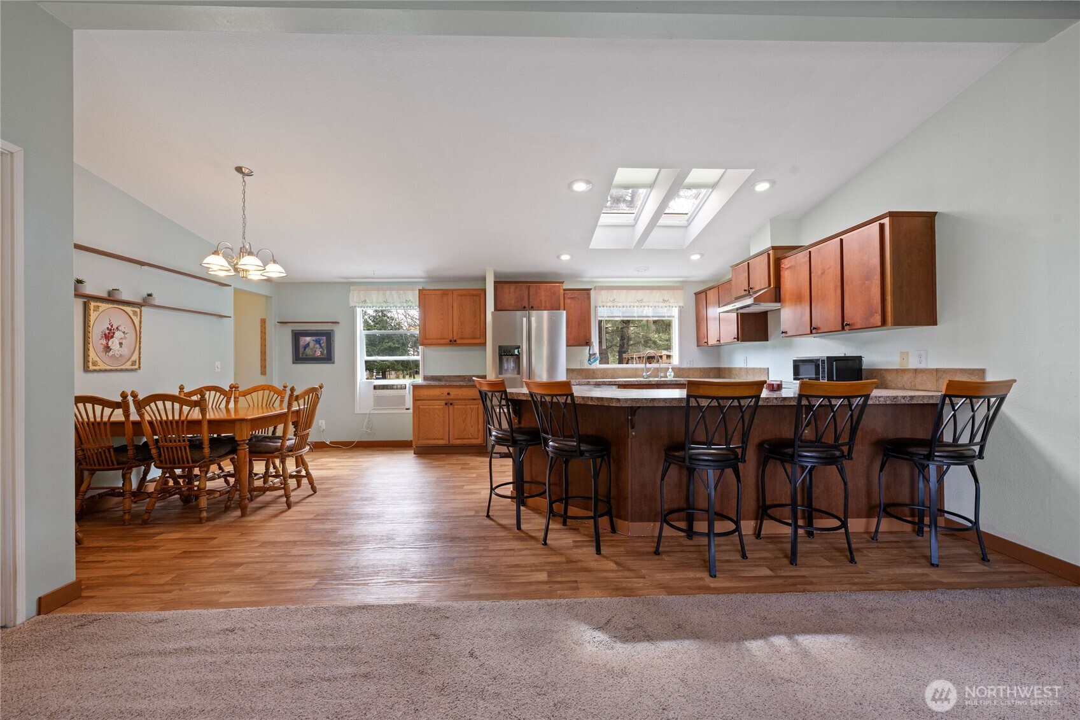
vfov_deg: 81.2
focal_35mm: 14
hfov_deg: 104.3
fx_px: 420
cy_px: 360
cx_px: 540
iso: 400
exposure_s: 1/13
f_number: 9
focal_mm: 14
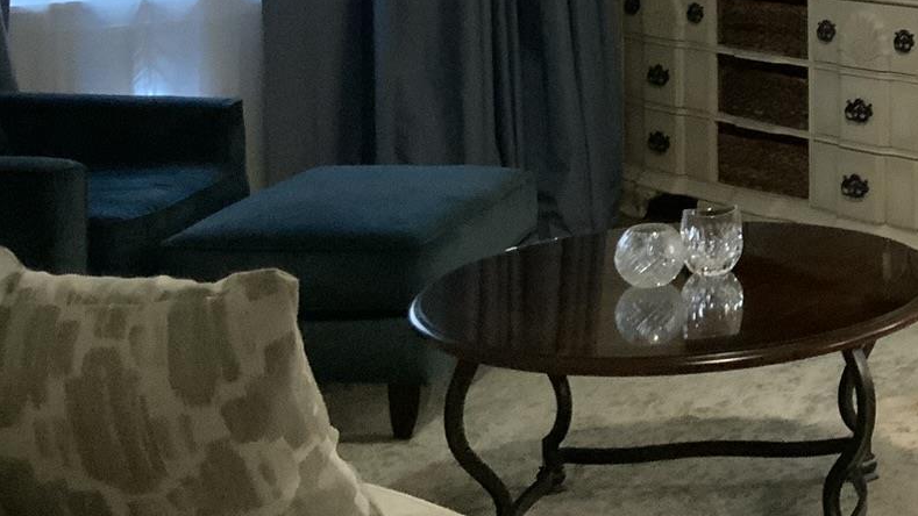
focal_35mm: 82
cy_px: -79
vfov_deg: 14.3
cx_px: 1116
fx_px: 1996
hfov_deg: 23.5
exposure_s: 1/40
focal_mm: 3
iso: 320
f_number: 1.8
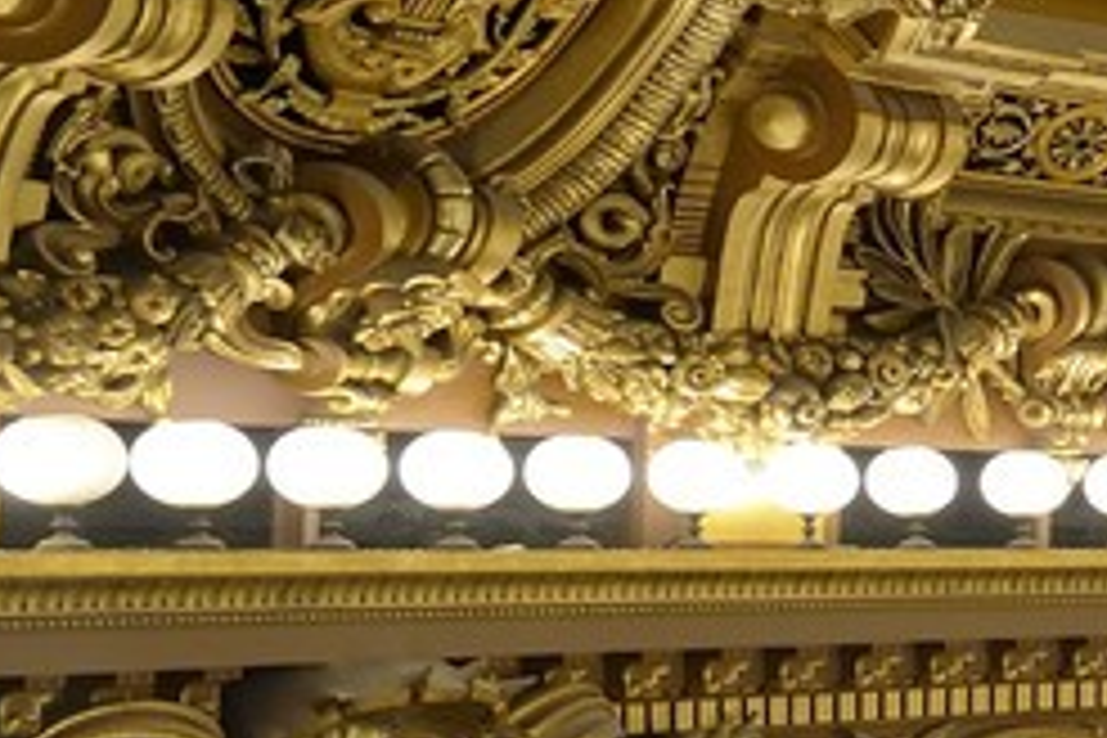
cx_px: 3388
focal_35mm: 91
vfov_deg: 14.9
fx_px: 2798
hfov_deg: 11.3
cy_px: 576
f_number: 10
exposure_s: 1/1.25
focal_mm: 14
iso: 200
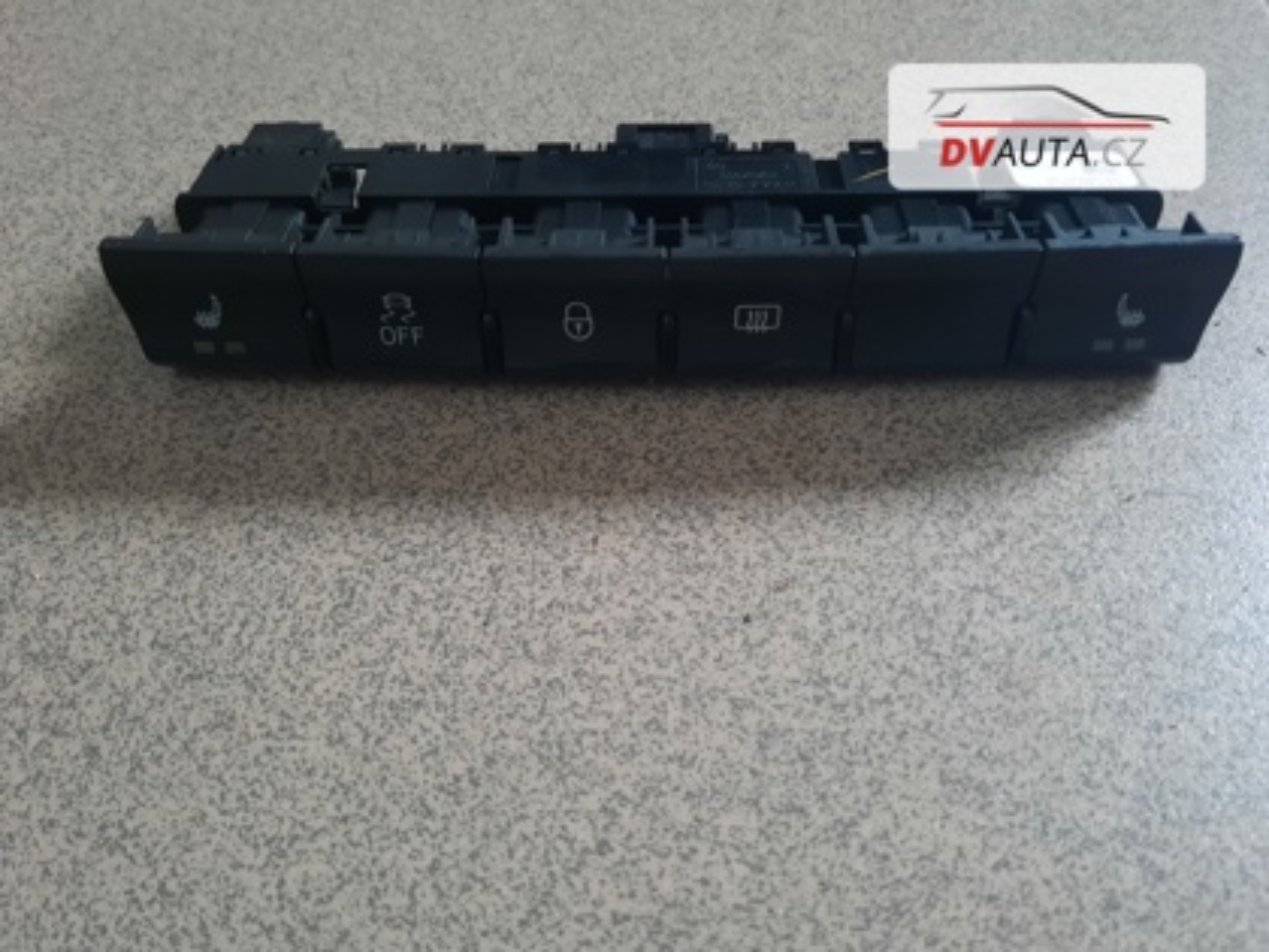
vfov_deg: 54.9
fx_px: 916
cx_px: 634
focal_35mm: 25
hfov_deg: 69.4
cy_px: 476
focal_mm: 4.6
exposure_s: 1/50
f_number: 2
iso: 250
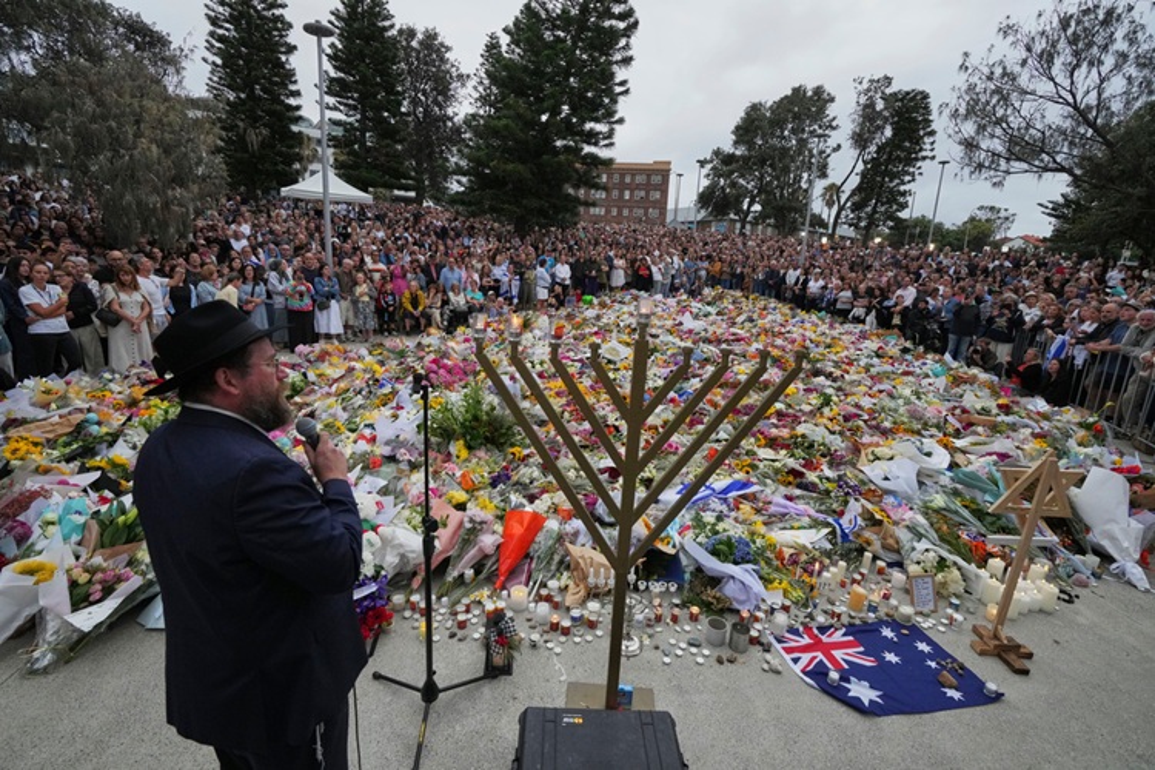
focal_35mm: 16
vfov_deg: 73.7
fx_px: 513
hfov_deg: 96.7
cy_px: 385
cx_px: 578
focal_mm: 16
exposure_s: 1/250
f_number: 9
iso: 2500
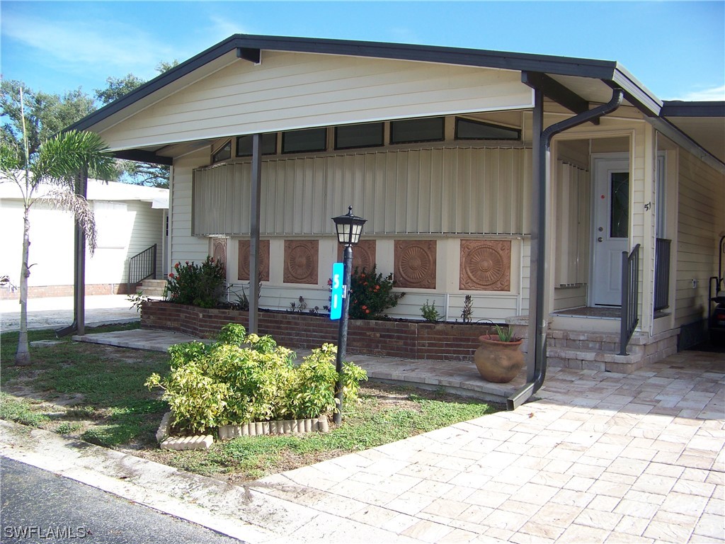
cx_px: 362
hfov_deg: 51.4
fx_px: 754
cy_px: 272
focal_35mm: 36
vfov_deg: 39.7
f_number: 2.8
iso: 64
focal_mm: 5.85
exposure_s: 1/400
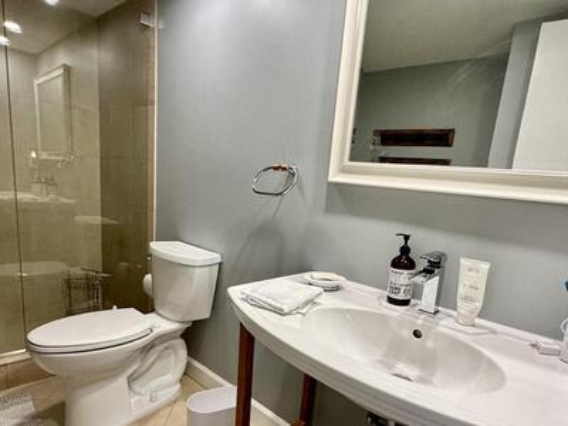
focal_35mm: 14
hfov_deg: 102.1
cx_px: 284
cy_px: 213
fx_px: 230
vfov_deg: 85.7
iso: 160
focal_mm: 2.22
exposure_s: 1/120
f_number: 2.2
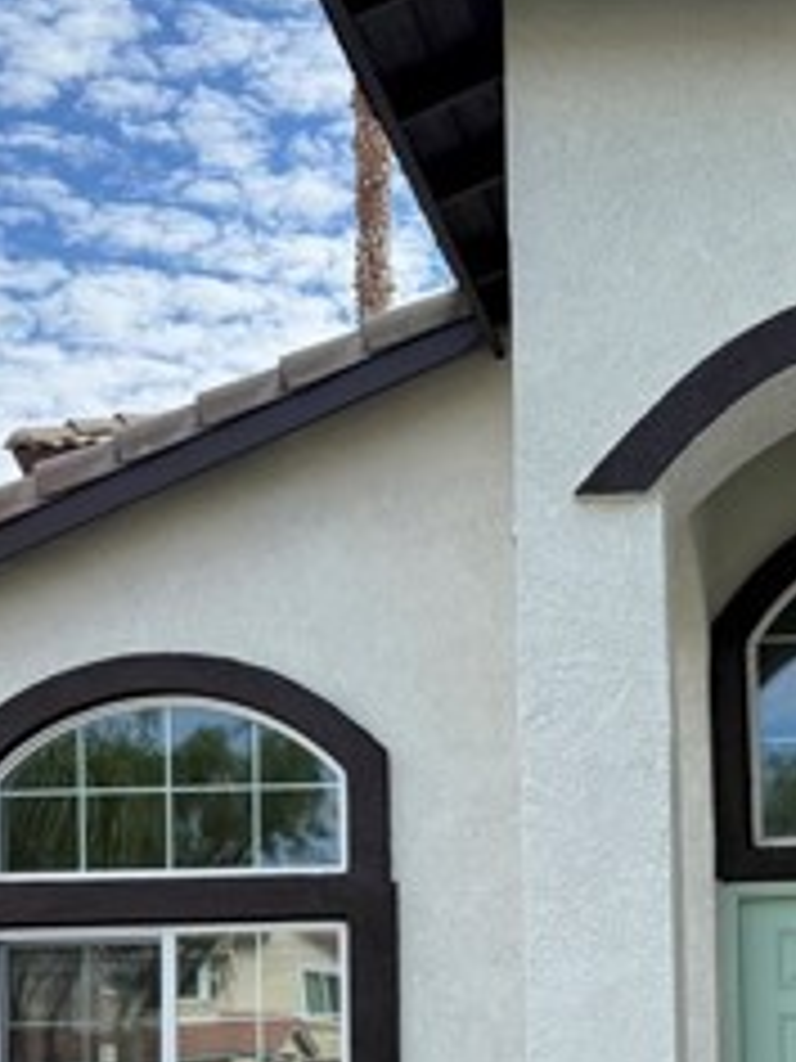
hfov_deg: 21.8
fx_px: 1993
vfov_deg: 28.7
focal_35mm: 65
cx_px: 778
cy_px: 945
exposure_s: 1/2299
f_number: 1.78
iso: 100
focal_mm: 6.76
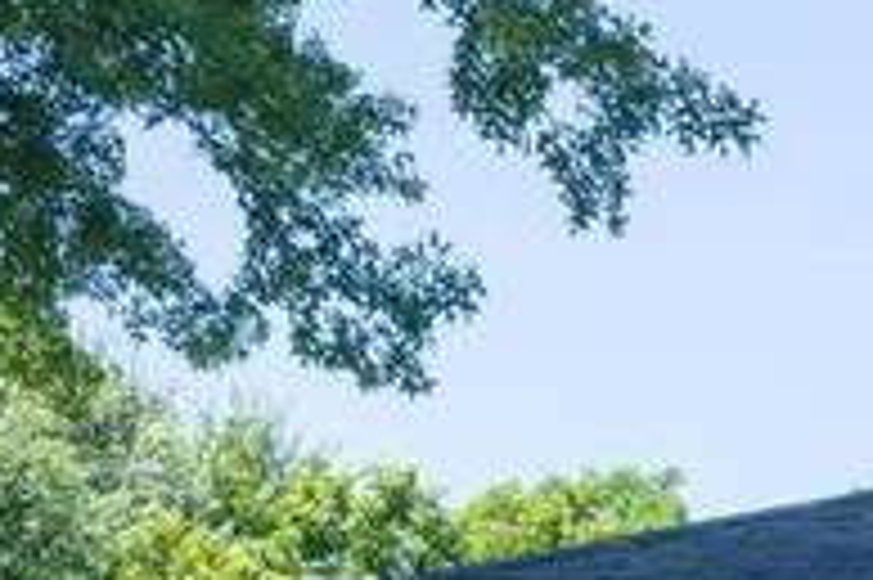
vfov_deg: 10.4
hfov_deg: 16.4
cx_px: 1242
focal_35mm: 115
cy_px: 1333
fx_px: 2793
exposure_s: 1/250
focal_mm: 17.5
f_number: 7.1
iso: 200
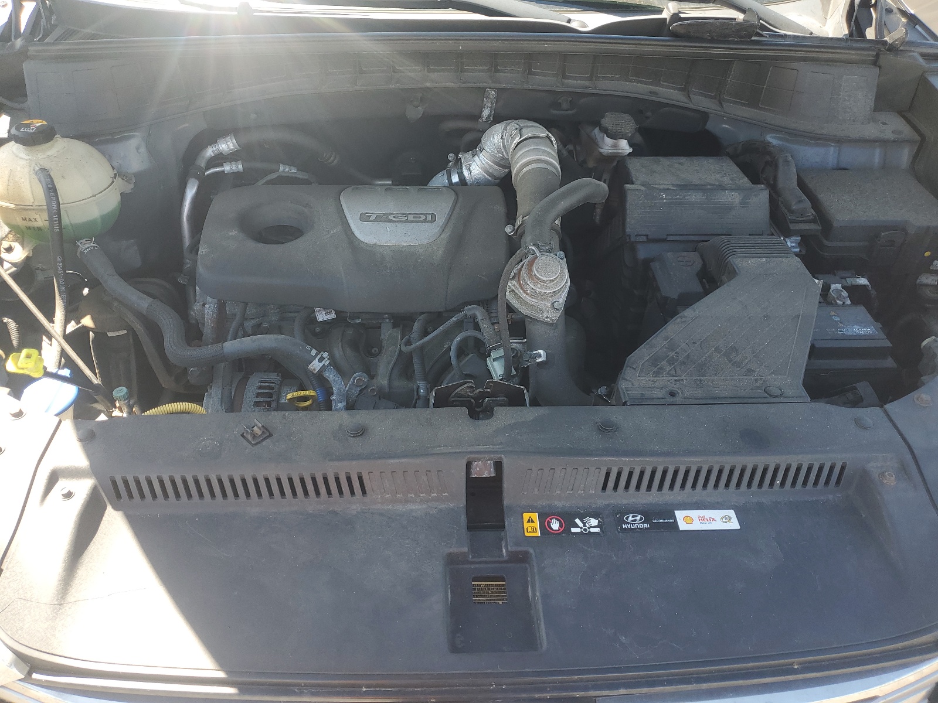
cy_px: 352
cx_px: 469
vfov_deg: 53.1
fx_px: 705
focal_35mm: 26
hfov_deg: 67.3
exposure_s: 1/278
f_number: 1.5
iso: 50
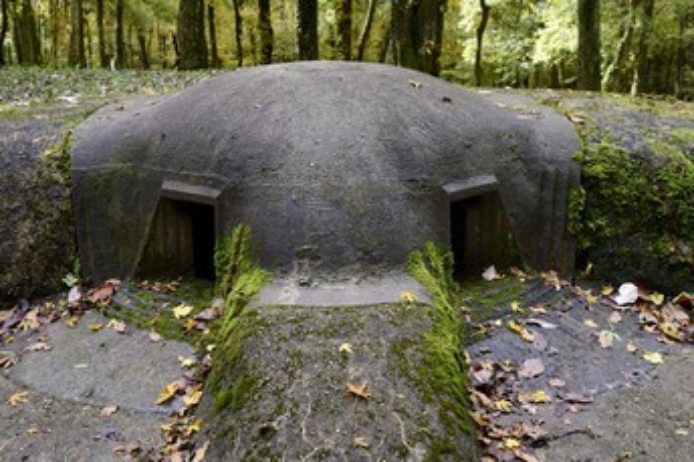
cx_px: 311
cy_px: 202
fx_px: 848
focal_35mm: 44
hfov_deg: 44.5
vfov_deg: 30.5
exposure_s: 1/100
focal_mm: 36
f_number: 6.3
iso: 400
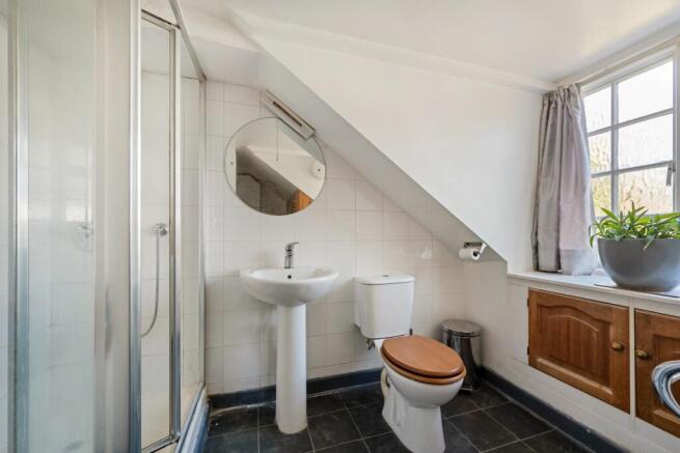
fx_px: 264
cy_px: 226
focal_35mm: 14
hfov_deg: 104.2
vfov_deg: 81.2
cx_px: 340
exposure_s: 1/10
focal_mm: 14
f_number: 9
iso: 250
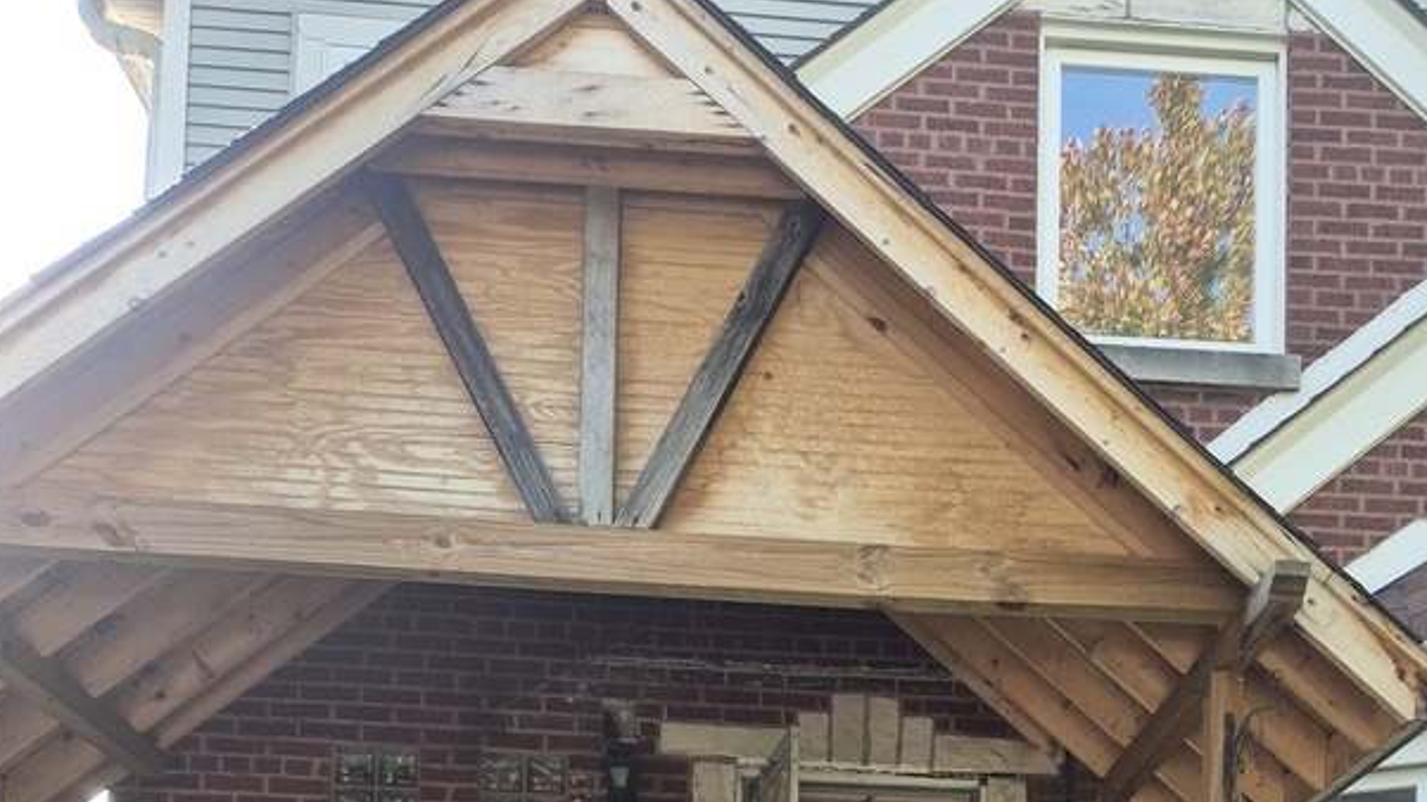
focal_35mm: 45
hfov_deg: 44.9
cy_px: 1106
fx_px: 1703
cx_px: 926
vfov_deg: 22.9
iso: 40
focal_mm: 5.4
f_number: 1.8
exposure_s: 1/180
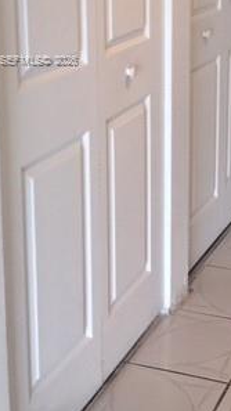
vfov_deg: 30.0
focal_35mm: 68
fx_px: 741
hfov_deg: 17.0
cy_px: 61
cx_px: 271
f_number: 2.2
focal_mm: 4.15
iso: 25
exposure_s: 1/36
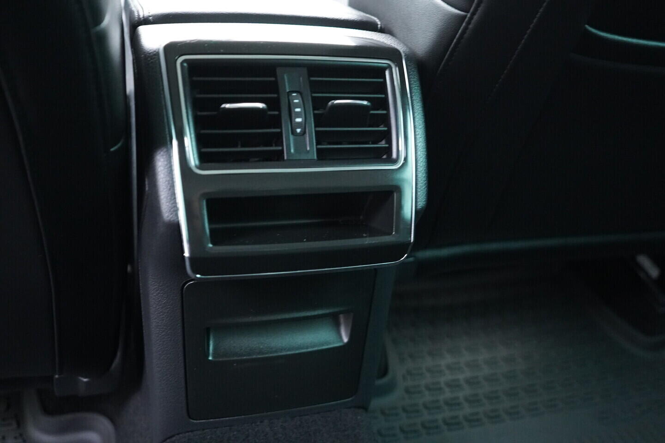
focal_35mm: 36
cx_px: 332
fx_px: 665
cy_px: 222
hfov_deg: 53.1
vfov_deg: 36.9
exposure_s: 1/40
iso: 3200
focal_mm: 24
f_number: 2.8
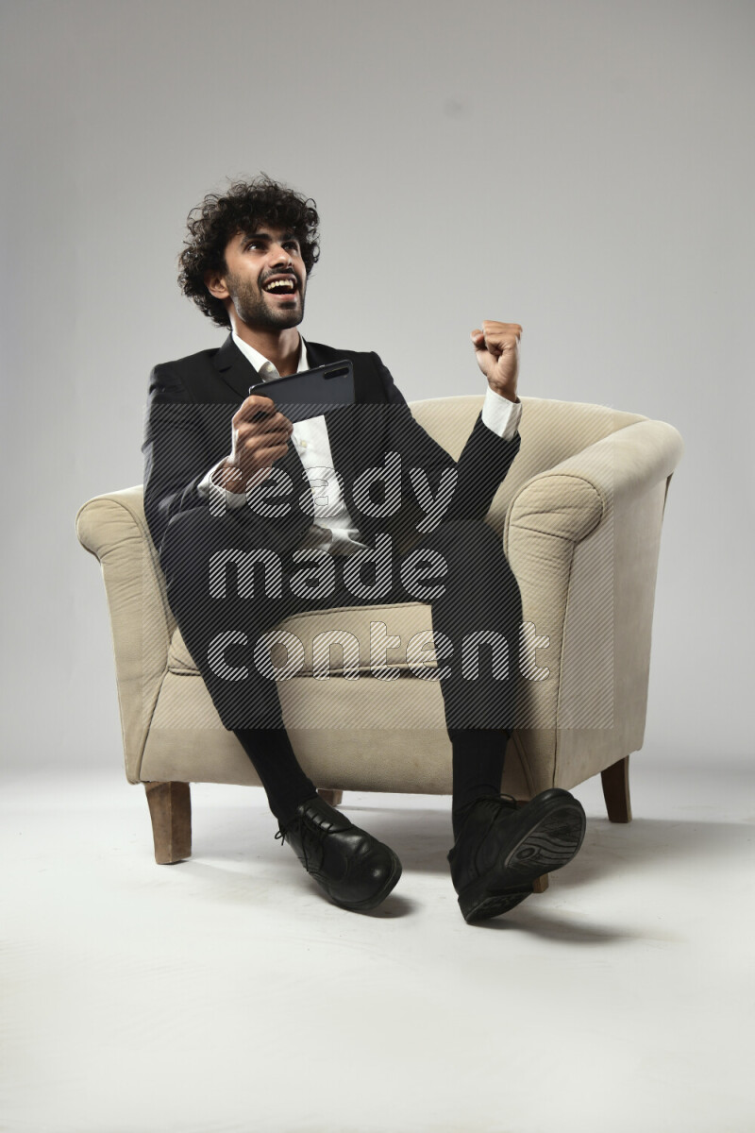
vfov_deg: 54.4
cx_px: 378
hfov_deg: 37.9
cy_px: 566
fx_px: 1101
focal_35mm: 35
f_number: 5.6
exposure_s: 1/125
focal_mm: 35
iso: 400
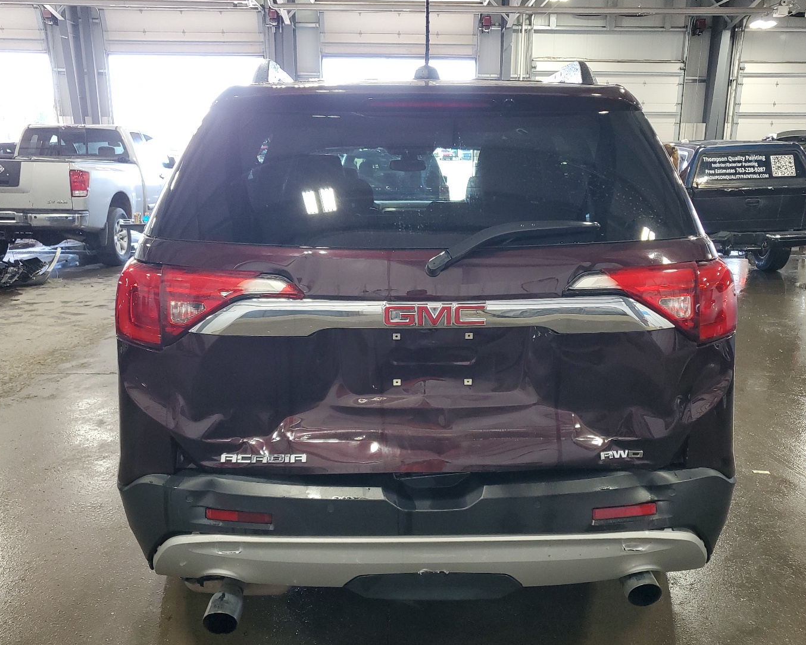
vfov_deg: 48.5
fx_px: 716
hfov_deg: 58.7
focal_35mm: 30
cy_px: 340
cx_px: 424
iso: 108
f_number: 1.5
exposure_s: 1/60.2
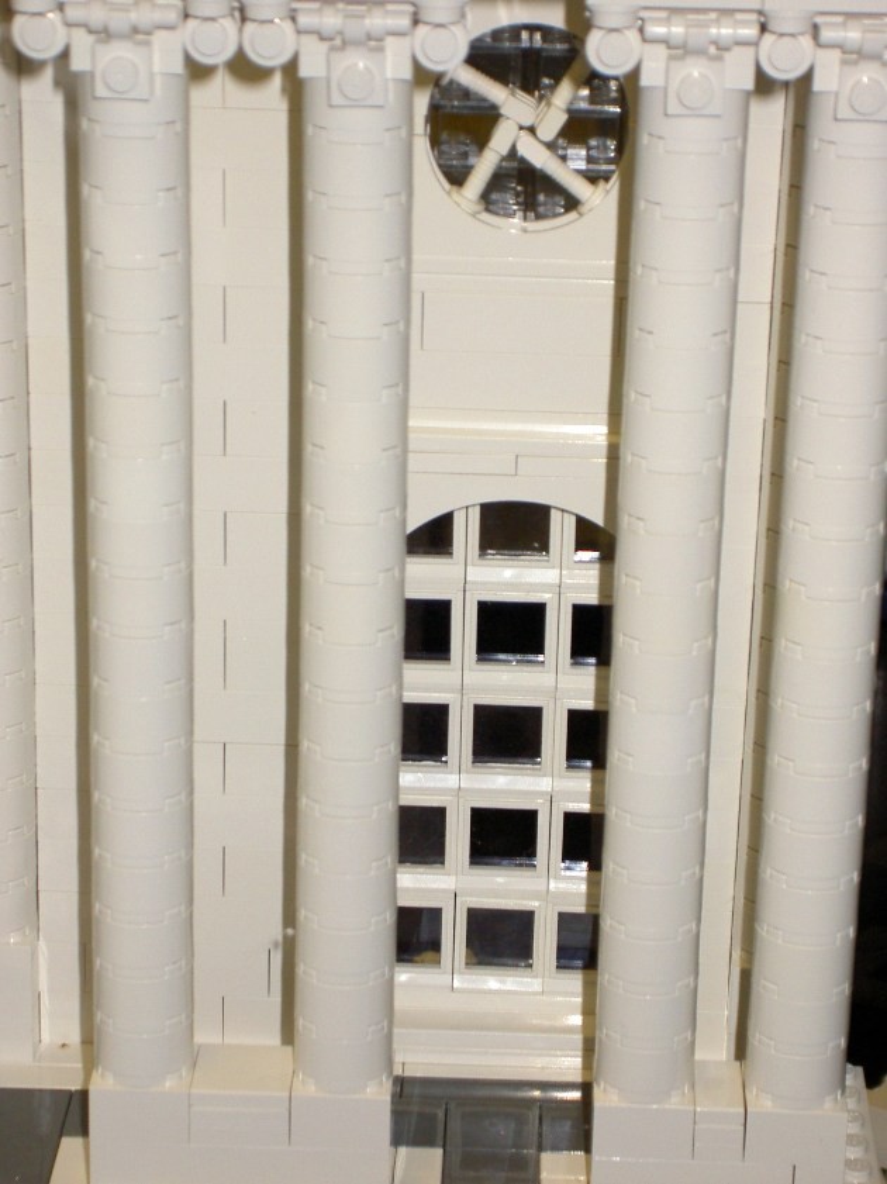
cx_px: 444
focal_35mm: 102
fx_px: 3488
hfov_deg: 14.5
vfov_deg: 19.3
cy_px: 592
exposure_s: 1/100
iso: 200
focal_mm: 16.8
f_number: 4.9
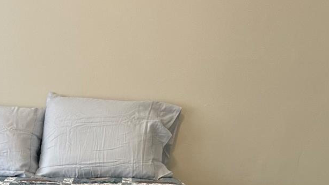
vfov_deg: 17.2
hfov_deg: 31.6
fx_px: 558
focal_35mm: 64
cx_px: 45
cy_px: 267
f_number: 1.78
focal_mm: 6.86
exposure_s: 1/60
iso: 200
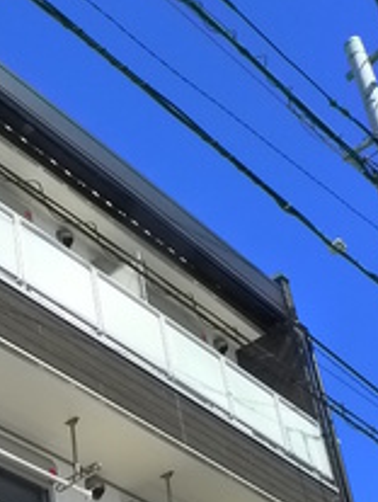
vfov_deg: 22.7
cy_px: 551
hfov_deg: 17.0
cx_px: -134
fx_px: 1176
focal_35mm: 81
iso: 400
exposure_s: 1/800
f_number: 4
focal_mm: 5.1
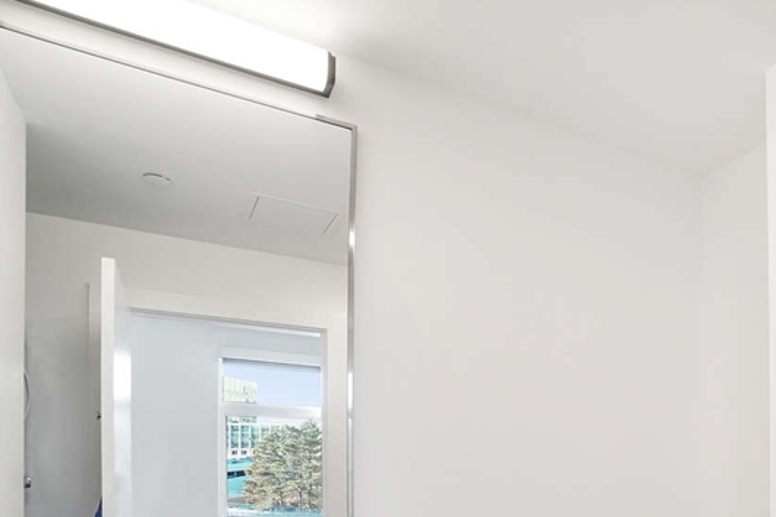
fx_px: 625
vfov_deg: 40.3
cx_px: 707
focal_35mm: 29
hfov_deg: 54.8
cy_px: 497
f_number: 11
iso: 500
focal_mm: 10
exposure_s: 1/5
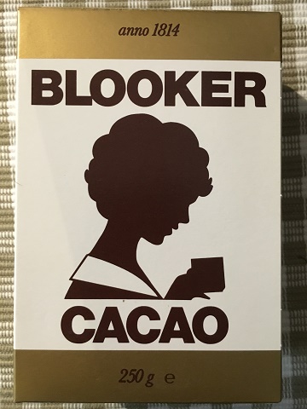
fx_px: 343
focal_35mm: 29
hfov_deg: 48.2
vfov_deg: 61.7
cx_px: 154
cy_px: 204
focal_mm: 4.15
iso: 400
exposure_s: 1/17
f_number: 2.2
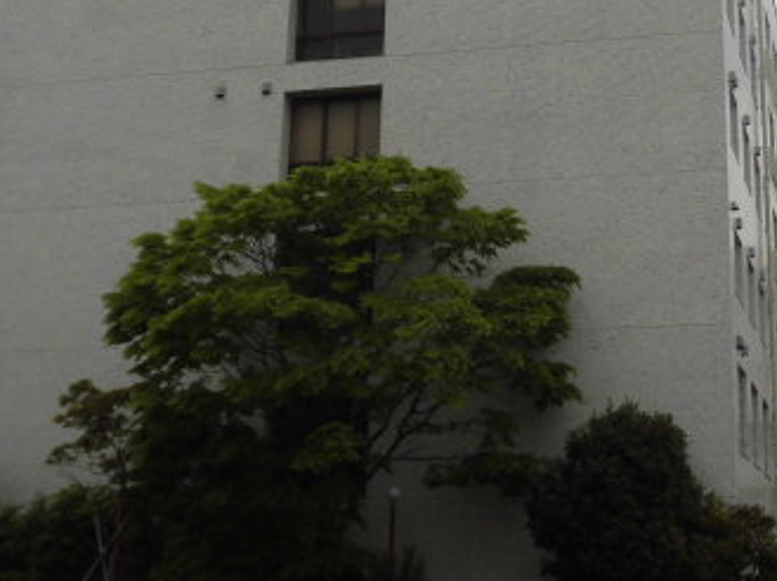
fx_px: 1659
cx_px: 602
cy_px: 144
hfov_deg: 26.0
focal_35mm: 74
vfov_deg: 19.7
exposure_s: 1/250
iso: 100
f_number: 9.3
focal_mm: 6.77
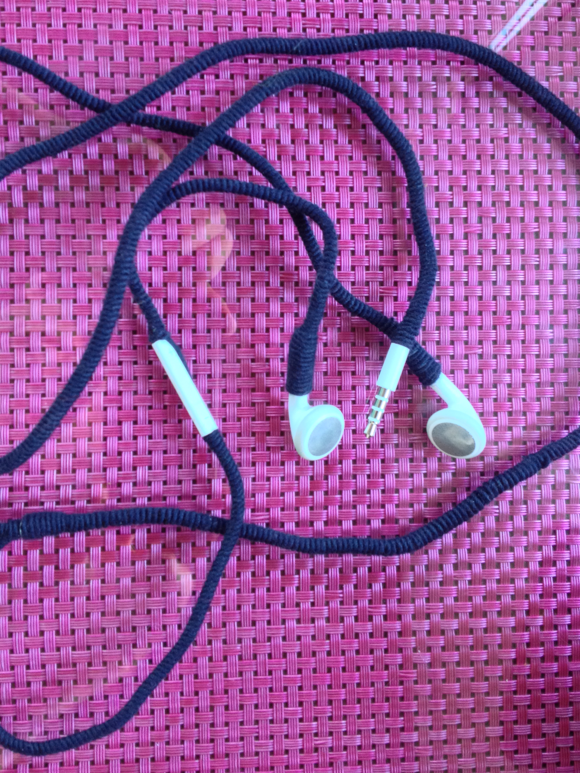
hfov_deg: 34.3
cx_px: 283
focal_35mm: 42
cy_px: 333
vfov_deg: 44.7
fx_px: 938
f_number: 2.4
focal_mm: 4.28
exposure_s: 1/20
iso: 160
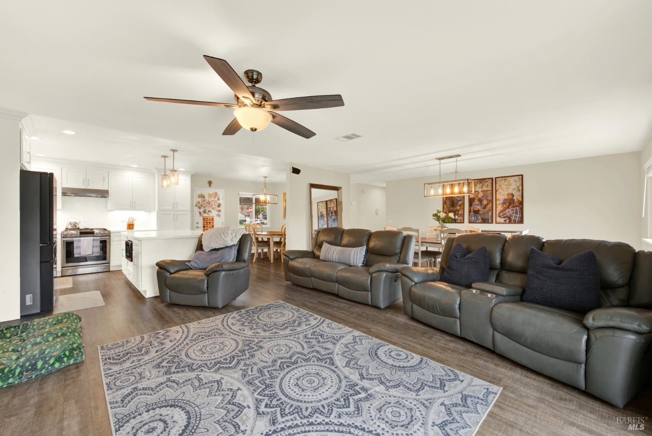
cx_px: 326
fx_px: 254
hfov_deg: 104.2
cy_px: 218
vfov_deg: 81.3
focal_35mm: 14
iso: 100
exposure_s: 1/3.33
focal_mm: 14
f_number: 14
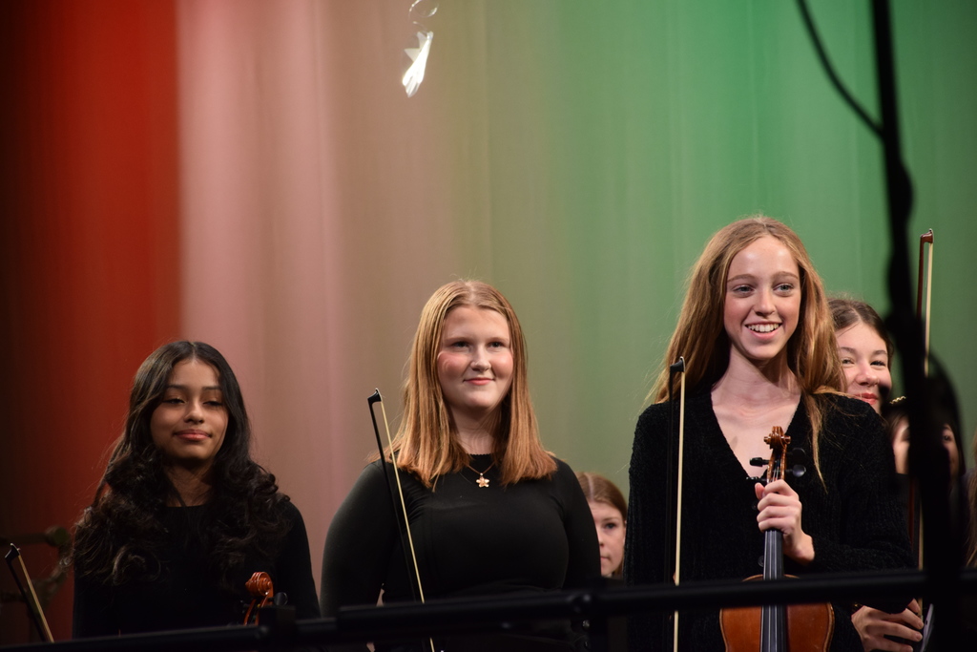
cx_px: 488
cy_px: 326
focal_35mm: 210
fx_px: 5700
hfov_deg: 9.8
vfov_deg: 6.5
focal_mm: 140
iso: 800
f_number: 5.6
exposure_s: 1/125
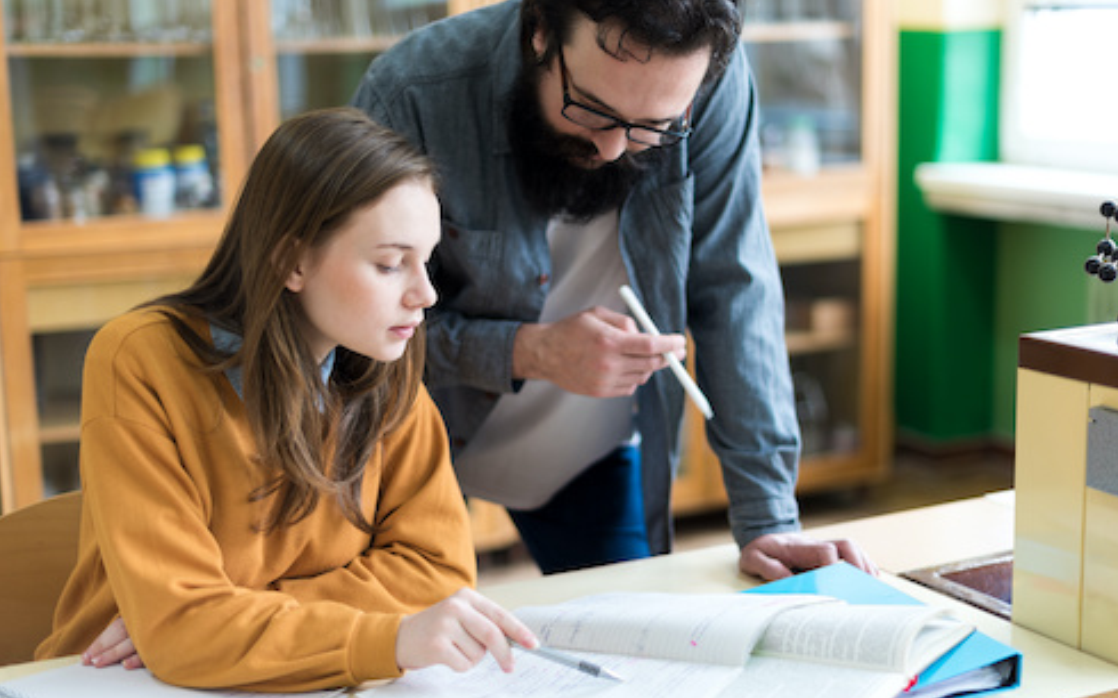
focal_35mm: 52
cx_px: 564
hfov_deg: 38.9
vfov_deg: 24.9
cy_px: 336
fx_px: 1584
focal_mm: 50
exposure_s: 1/160
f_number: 1.4
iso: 100
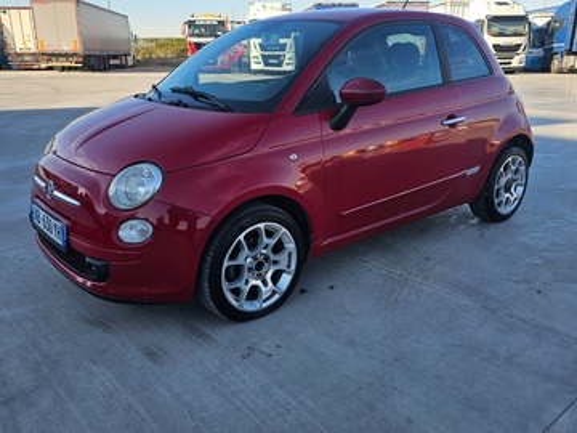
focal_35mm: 23
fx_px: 383
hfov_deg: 73.9
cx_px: 288
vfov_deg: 58.9
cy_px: 216
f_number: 1.7
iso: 10
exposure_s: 1/257
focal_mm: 6.3
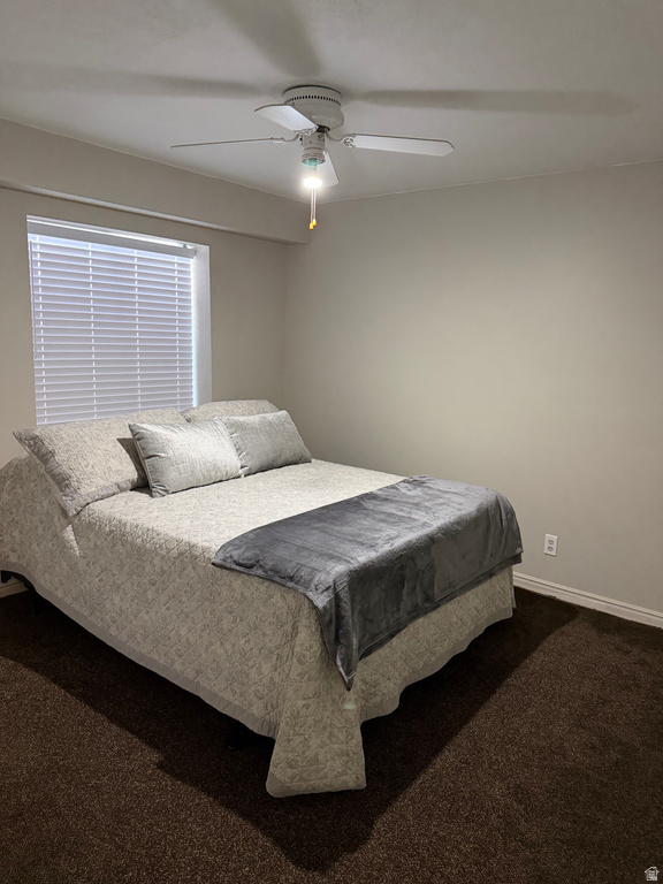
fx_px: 613
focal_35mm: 24
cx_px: 332
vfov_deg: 71.6
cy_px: 442
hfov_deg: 56.8
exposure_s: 1/60
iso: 640
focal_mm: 6.76
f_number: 1.78
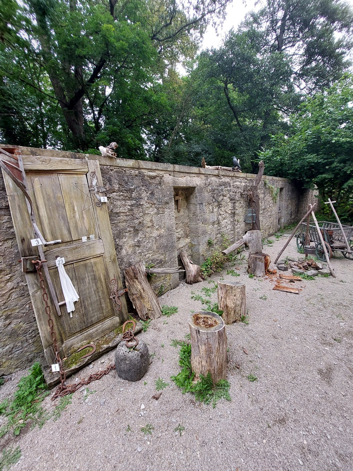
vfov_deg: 106.2
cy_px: 236
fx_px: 177
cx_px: 176
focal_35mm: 13
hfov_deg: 89.9
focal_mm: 1.74
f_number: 2.2
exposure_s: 1/120
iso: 64
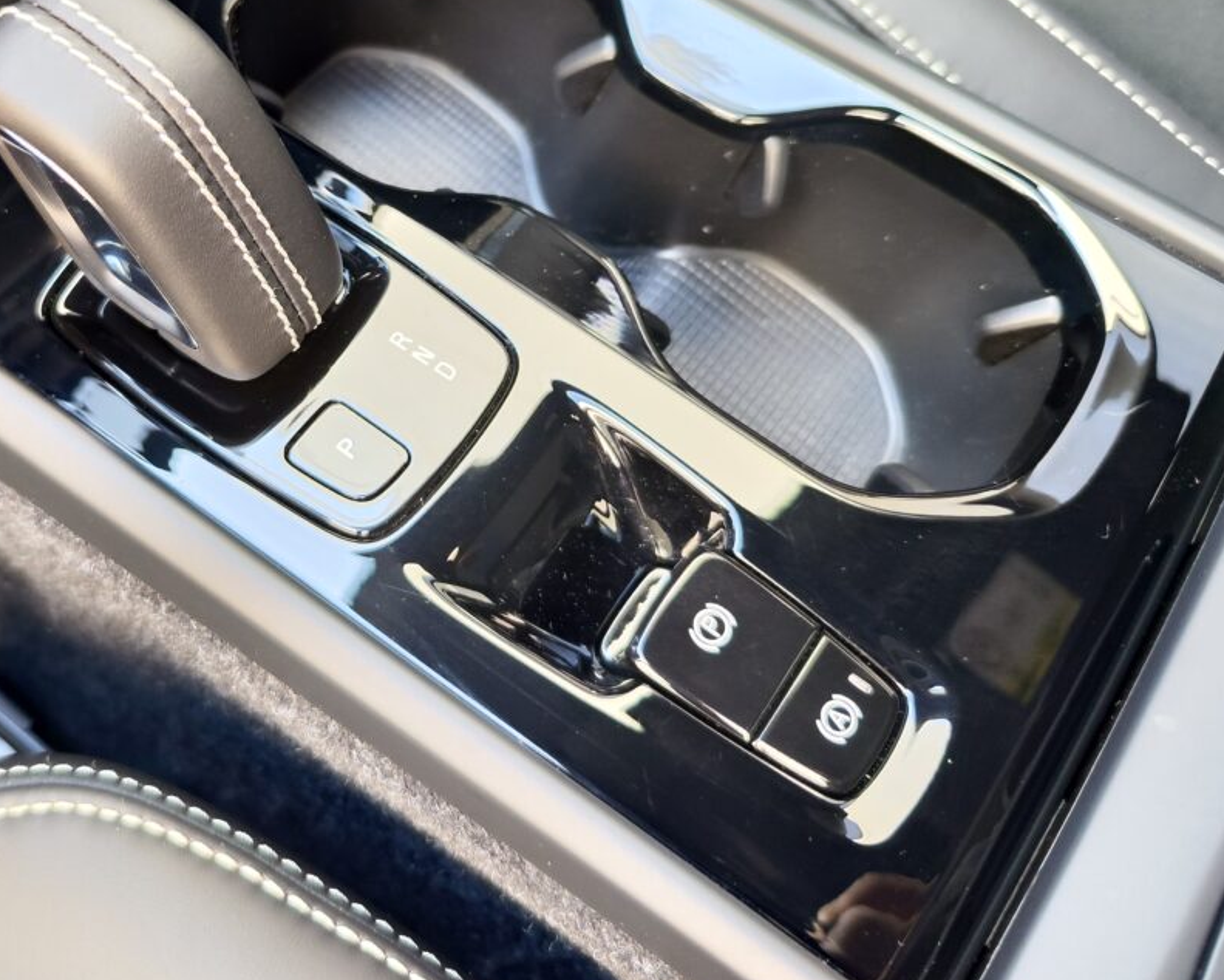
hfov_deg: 51.8
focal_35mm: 34
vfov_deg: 42.6
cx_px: 400
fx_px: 1232
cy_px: 308
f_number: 1.69
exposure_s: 1/80.2
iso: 349
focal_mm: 7.01
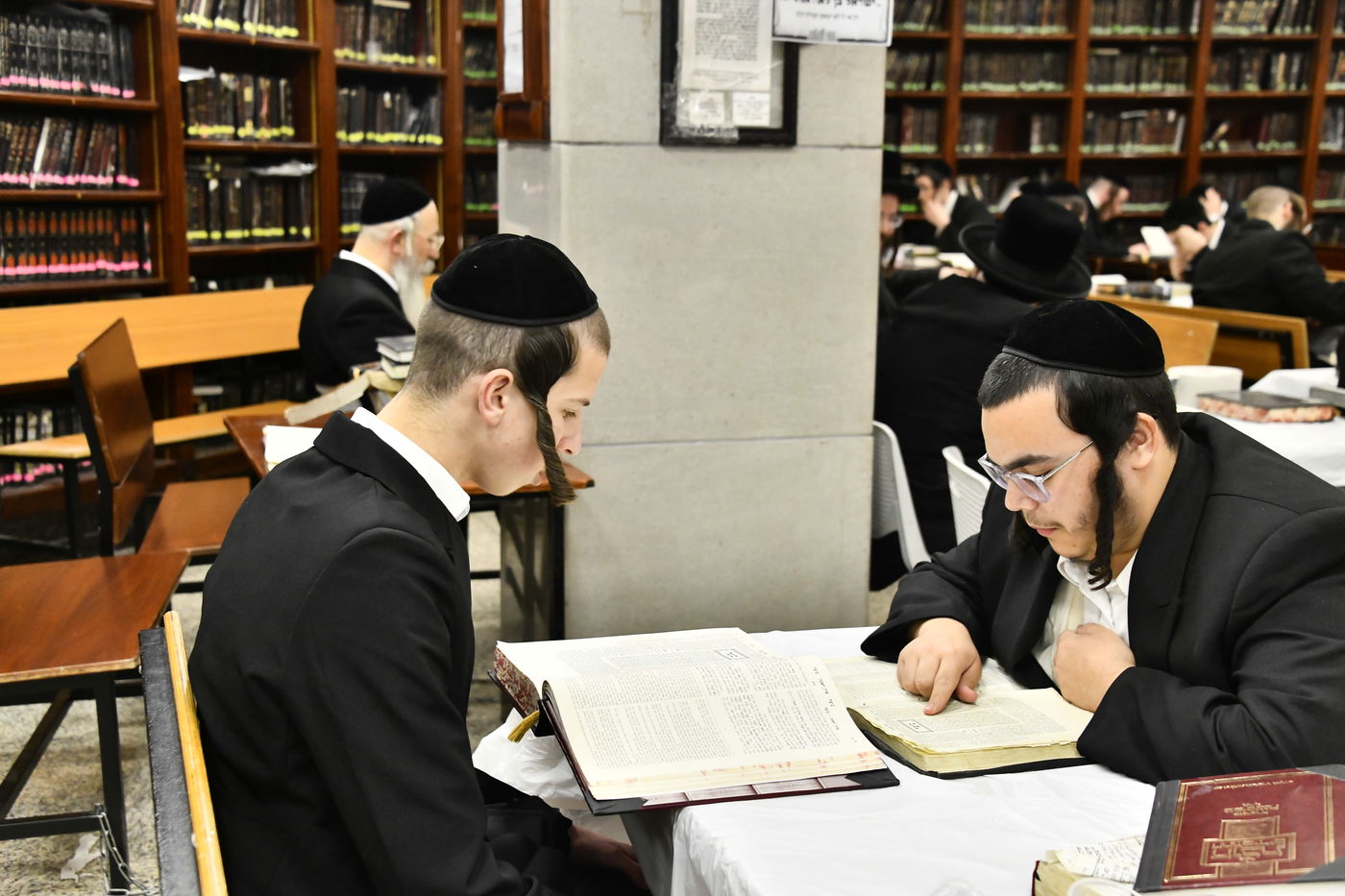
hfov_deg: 39.6
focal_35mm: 50
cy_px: 448
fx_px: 1868
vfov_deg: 27.0
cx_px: 672
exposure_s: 1/200
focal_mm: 50
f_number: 5.6
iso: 2500
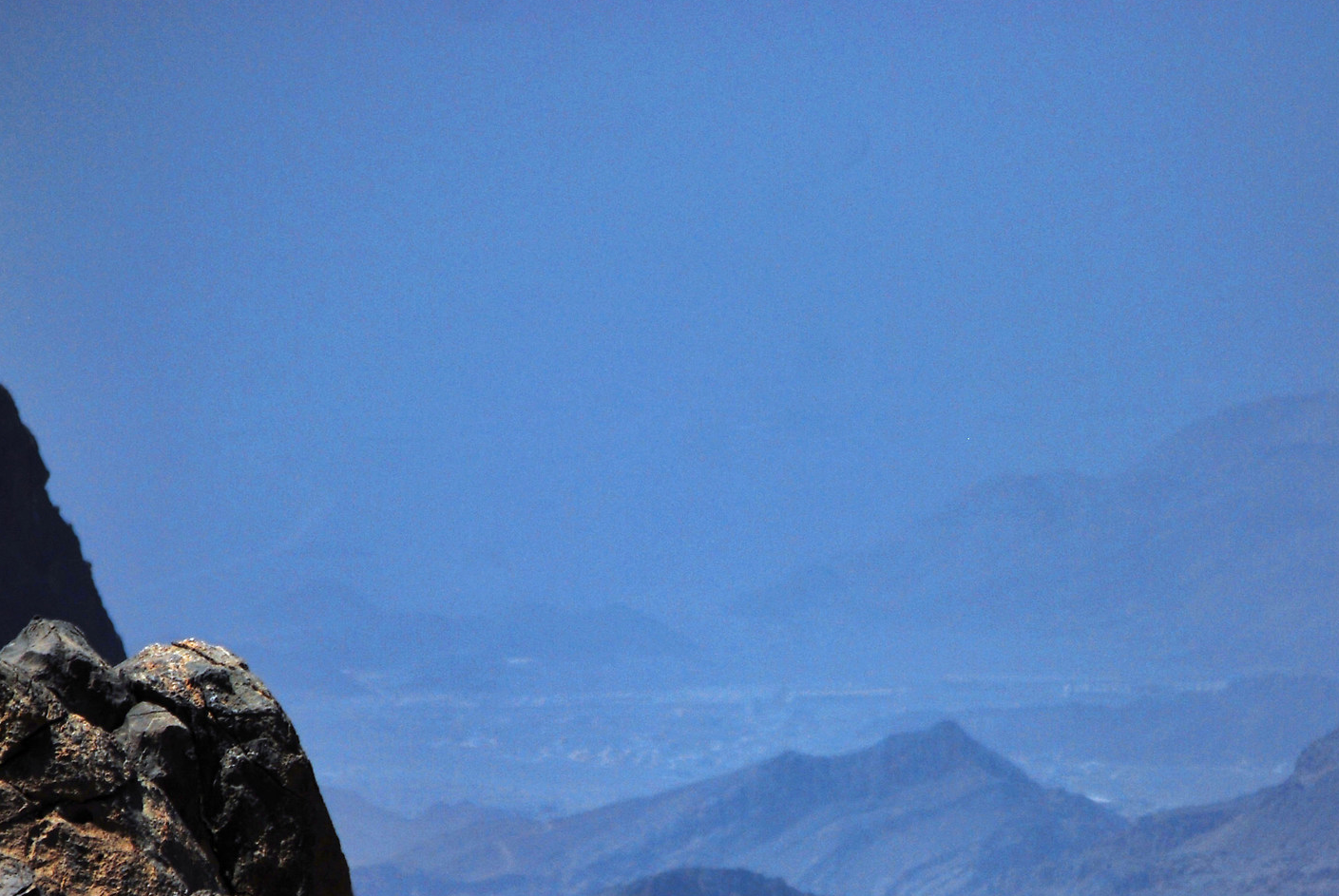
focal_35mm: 345
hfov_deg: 6.0
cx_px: 796
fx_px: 12841
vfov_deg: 4.0
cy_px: 749
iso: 100
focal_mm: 135
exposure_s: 1/4000
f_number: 5
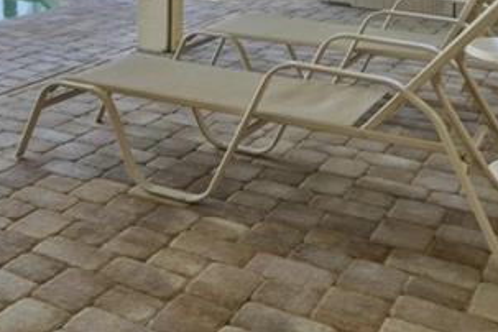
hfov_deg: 30.6
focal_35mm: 54
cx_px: -117
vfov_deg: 21.9
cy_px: -131
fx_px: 747
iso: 400
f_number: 9
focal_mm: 16
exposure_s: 1/1000
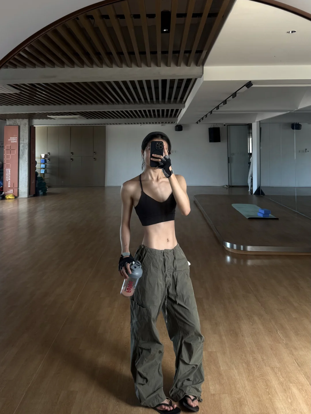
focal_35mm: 24
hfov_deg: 56.8
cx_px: 156
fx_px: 287
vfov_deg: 71.6
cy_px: 207
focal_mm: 6.76
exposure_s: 1/121
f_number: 1.78
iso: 80
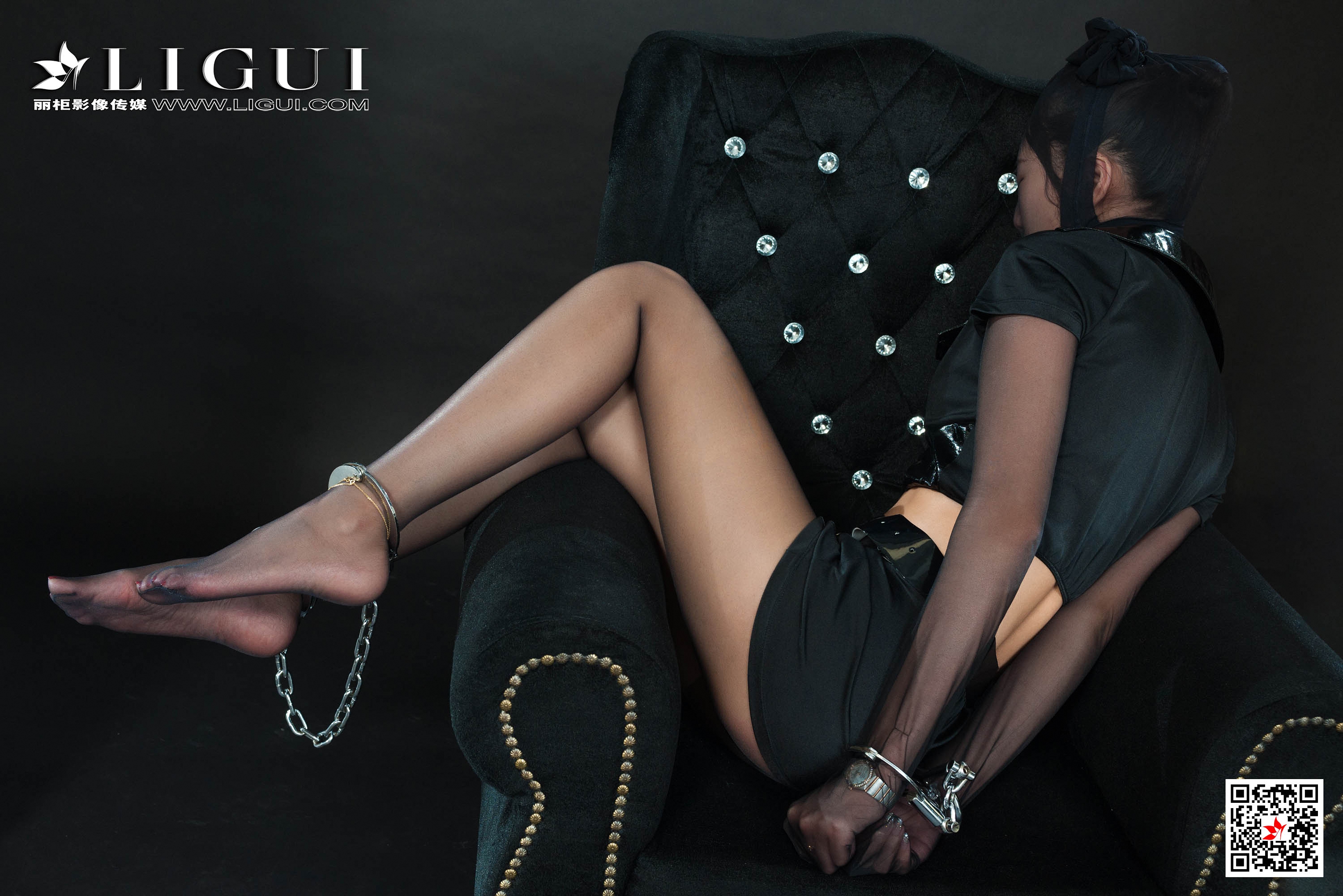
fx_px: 1418
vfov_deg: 35.1
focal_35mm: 38
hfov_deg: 50.7
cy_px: 448
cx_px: 672
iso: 400
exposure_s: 1/125
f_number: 9
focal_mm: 38
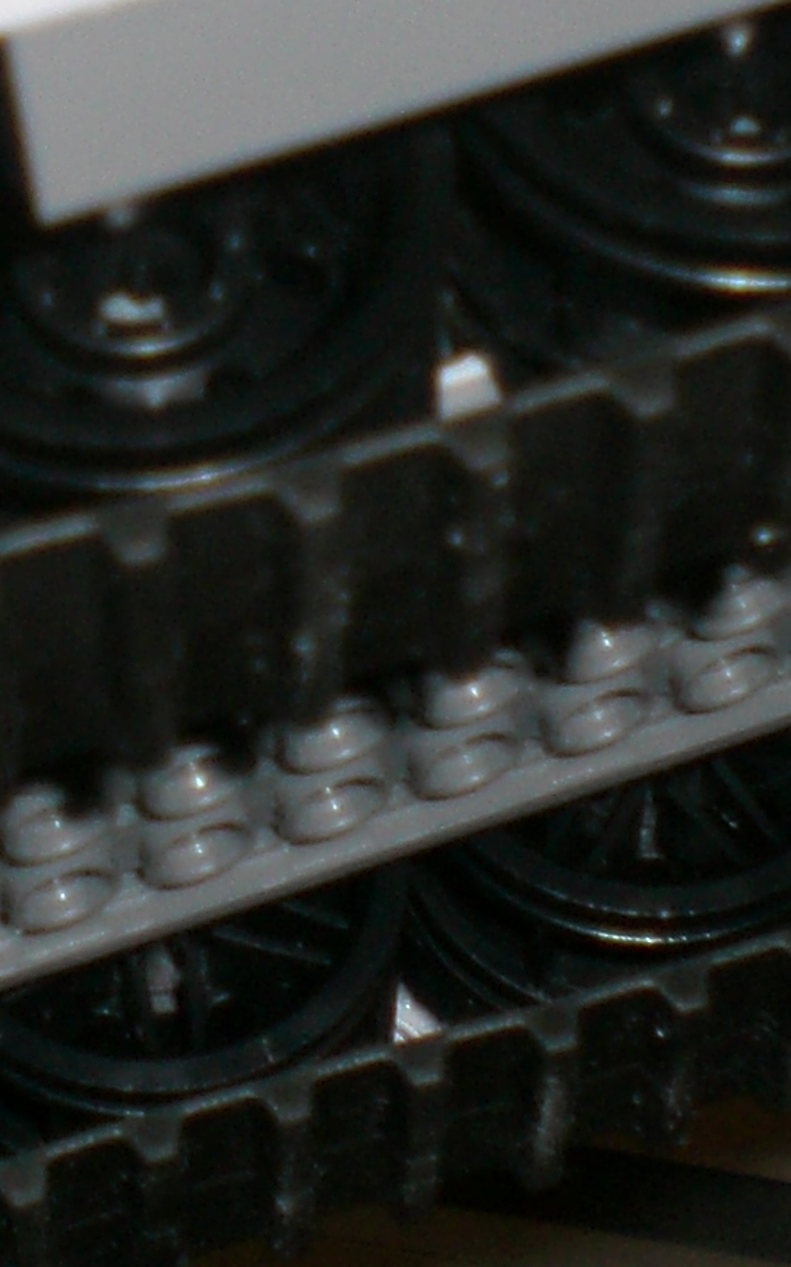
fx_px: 4520
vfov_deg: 15.9
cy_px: 309
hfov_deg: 10.0
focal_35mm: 131
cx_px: 342
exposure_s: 1/60
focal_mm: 6.3
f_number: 3.1
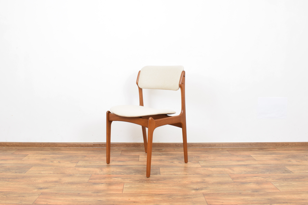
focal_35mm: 34
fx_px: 291
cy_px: 100
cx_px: 151
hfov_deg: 55.8
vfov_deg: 38.9
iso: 100
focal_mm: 22
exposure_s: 5
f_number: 25
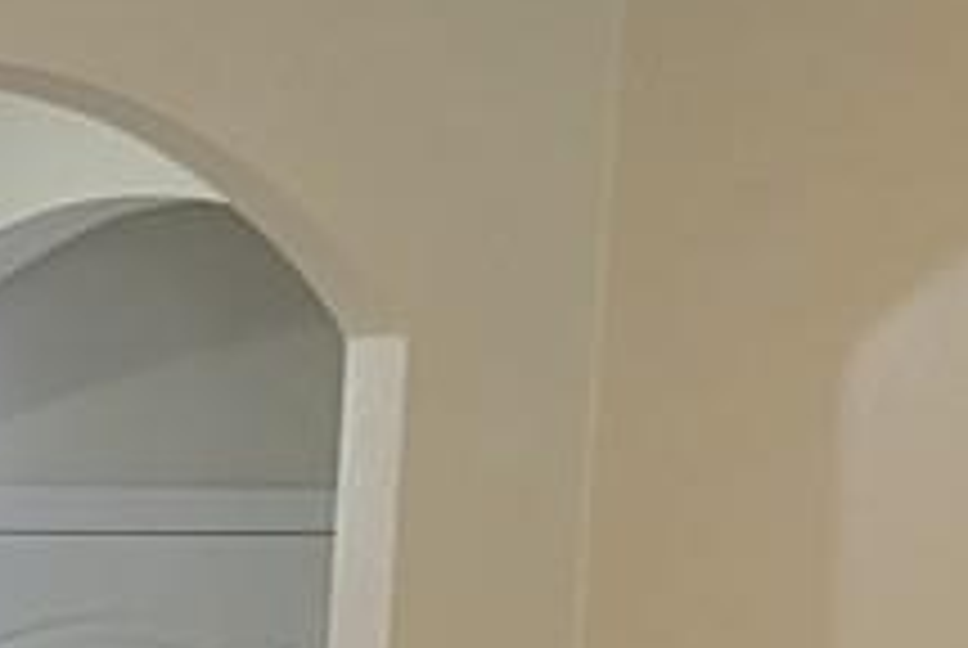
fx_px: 5412
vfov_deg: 6.6
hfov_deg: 7.9
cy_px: 1350
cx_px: -2472
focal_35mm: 201
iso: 200
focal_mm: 5.4
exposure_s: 1/40
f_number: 1.8
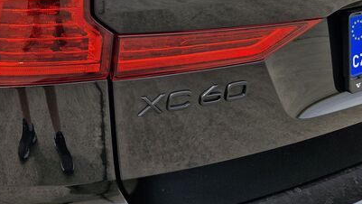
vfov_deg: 24.0
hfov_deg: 44.3
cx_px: 145
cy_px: -31
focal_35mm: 46
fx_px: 442
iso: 50
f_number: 1.8
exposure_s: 1/1080
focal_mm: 5.54
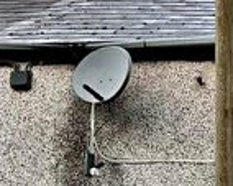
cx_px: 366
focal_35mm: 140
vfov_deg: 10.3
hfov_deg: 12.9
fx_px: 963
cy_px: 340
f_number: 1.8
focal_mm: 3
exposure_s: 1/446
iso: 16
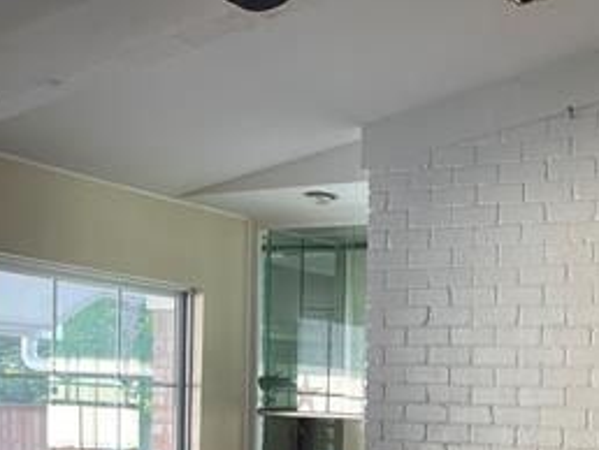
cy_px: 480
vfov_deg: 22.5
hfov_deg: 29.0
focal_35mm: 62
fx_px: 1074
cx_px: 613
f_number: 1.6
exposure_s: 1/107
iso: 125
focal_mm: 5.1
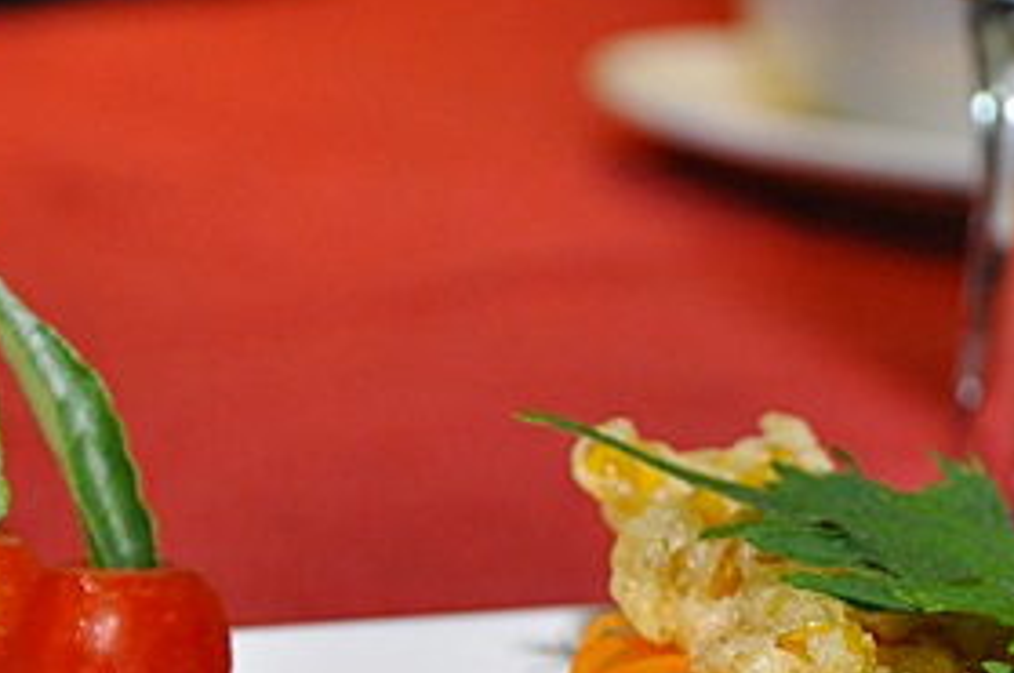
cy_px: 742
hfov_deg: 9.5
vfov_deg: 6.3
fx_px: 6102
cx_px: 781
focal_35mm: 217
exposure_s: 1/50
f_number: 5.3
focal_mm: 62
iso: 1250
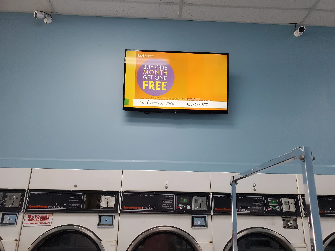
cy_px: 126
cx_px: 168
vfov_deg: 53.1
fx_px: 252
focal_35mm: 26
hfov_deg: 67.3
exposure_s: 1/120
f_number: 1.5
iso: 320
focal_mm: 4.3
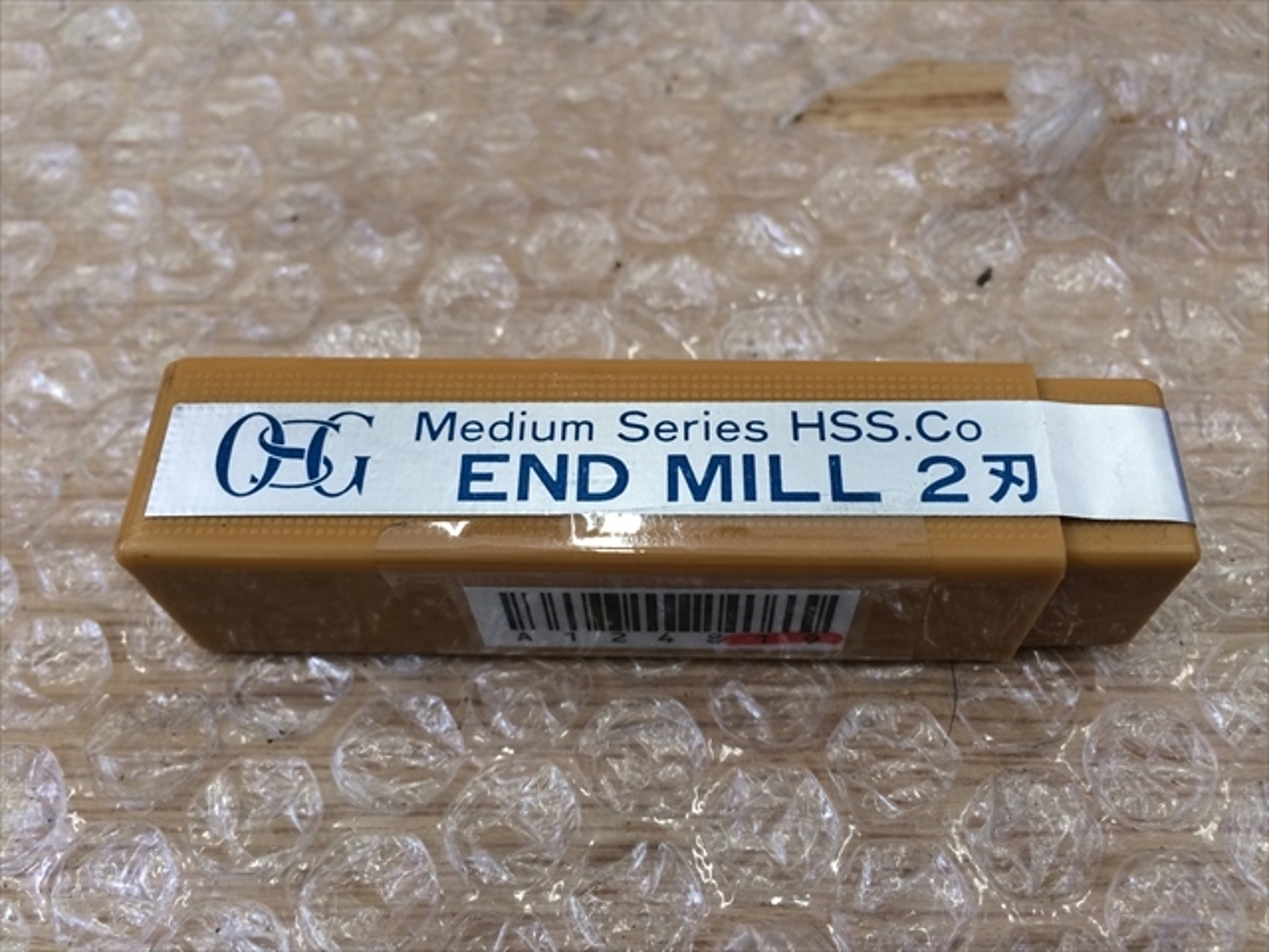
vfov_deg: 48.2
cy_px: 476
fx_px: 1063
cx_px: 634
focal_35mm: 29
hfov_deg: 61.7
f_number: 2.2
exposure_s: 1/40
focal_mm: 4.15
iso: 40
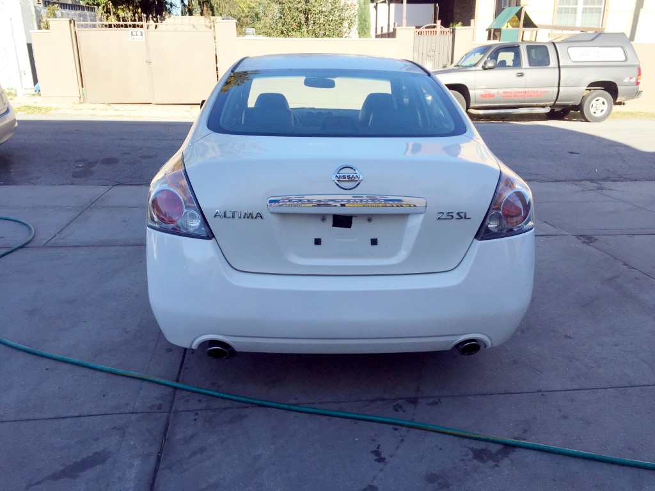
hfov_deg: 61.7
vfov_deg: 48.2
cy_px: 246
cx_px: 328
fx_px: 549
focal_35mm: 29
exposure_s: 1/807
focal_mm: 4.15
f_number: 2.2
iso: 32
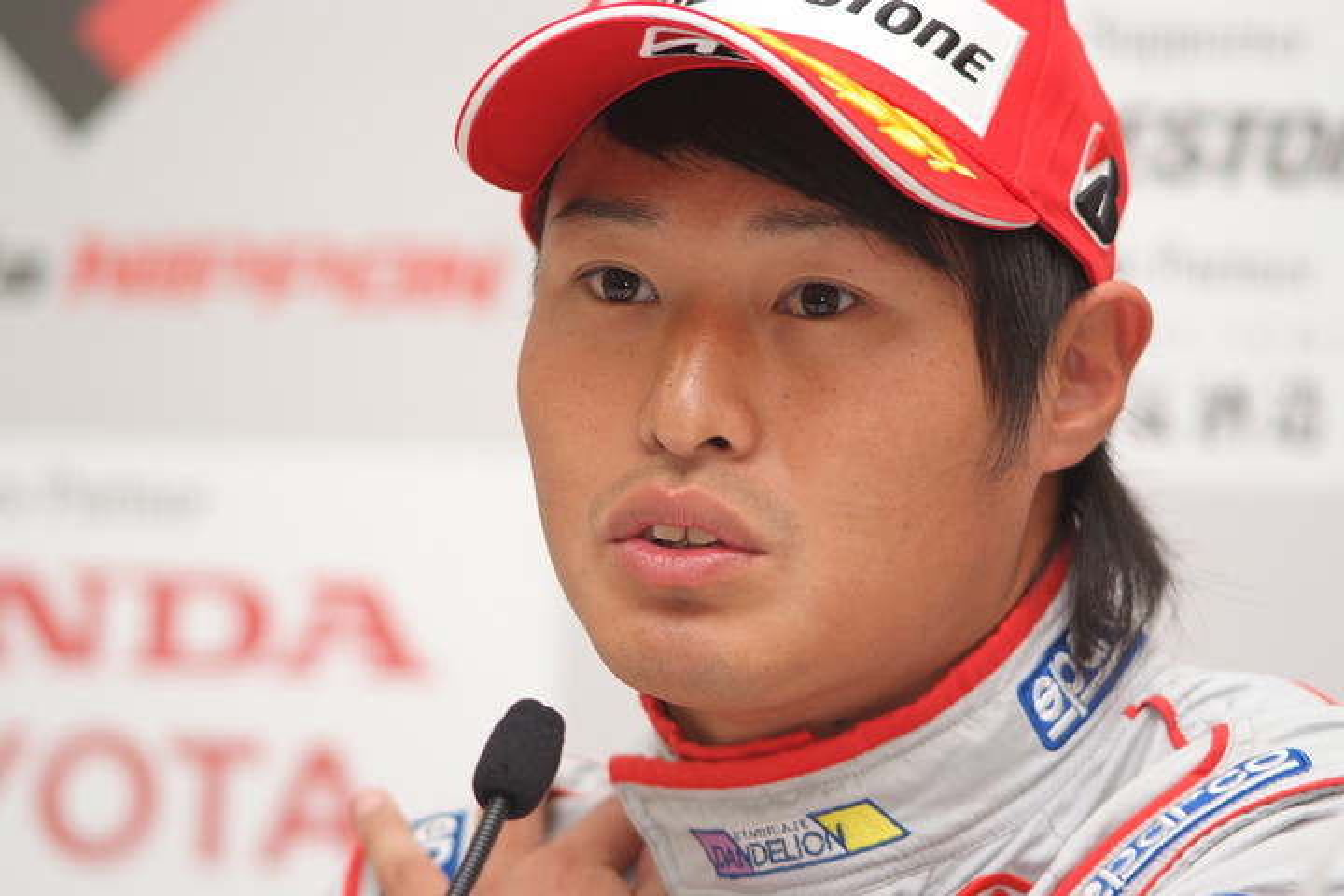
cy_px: 448
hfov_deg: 7.6
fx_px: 10079
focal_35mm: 270
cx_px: 672
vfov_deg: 5.1
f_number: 2.8
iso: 200
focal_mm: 180
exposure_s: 1/125
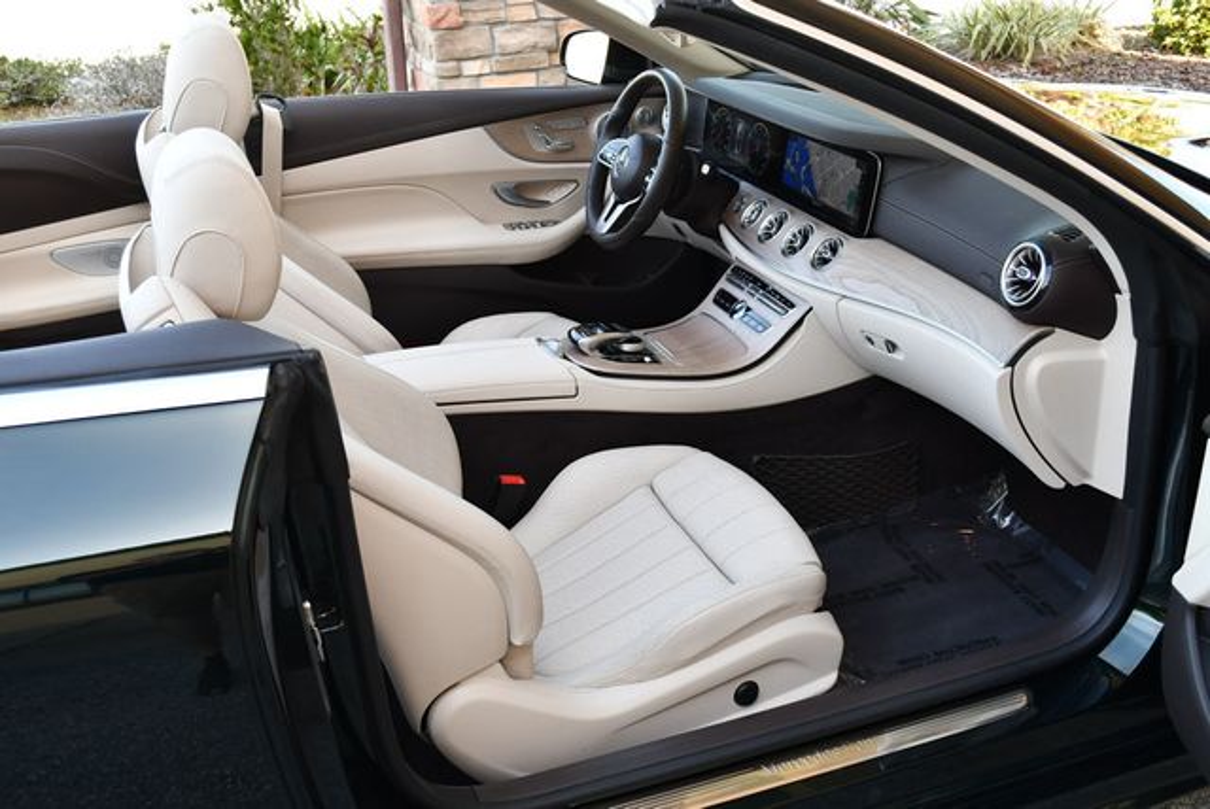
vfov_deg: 36.9
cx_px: 605
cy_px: 404
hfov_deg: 53.1
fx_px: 1211
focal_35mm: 36
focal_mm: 18
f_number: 4
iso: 400
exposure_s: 1/250
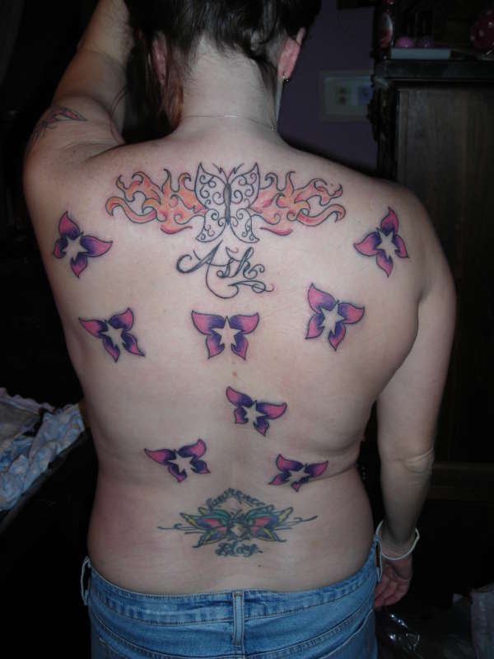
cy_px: 330
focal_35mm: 38
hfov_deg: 37.7
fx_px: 723
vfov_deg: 49.0
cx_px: 247
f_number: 3.2
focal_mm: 6.3
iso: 50
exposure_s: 1/60
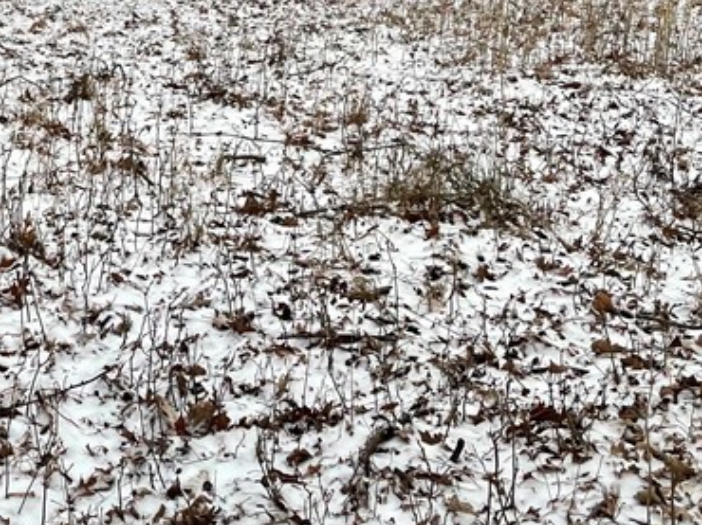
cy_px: -30
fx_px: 1459
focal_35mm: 72
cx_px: 42
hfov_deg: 26.0
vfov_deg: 19.7
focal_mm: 4.2
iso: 32
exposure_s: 1/175
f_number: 1.6
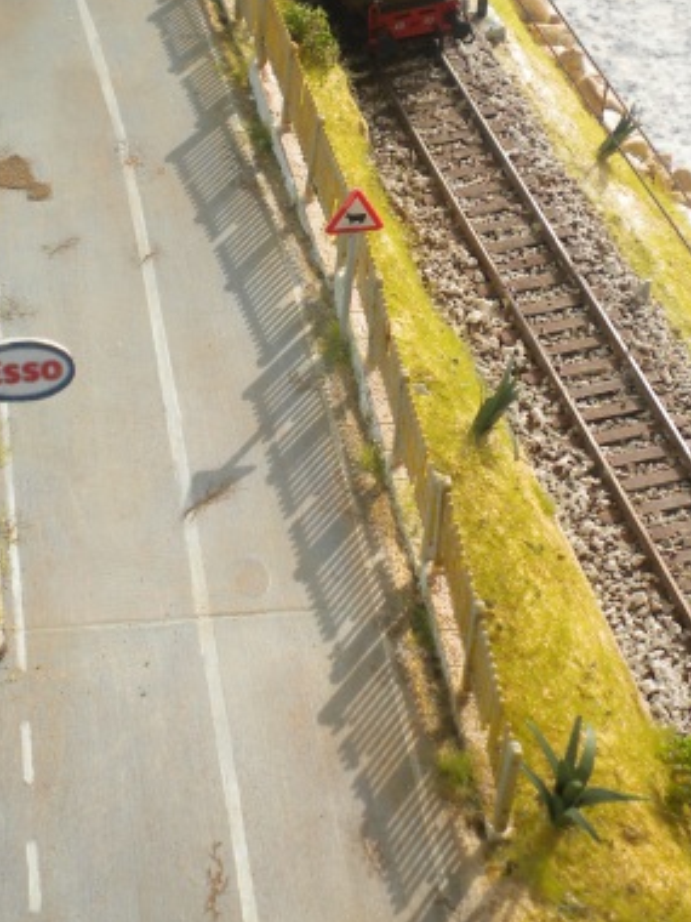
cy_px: 391
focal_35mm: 69
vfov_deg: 28.1
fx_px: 1836
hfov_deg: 21.2
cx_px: 209
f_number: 4.9
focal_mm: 7.4
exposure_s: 1/230
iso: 80
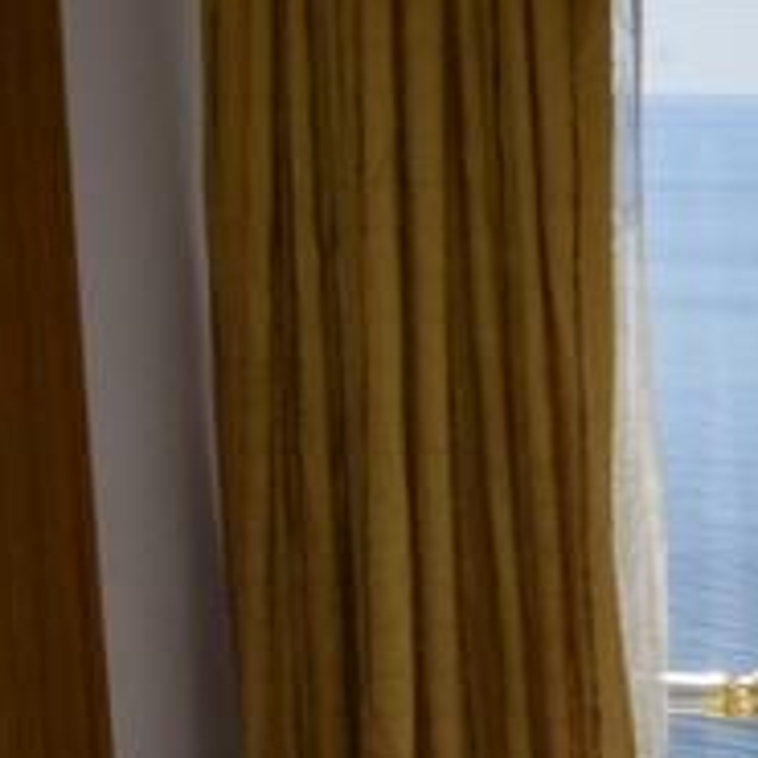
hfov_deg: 12.4
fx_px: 3146
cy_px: 992
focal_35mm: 127
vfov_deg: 13.2
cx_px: 1422
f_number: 22
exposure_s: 1/200
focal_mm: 18
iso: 400
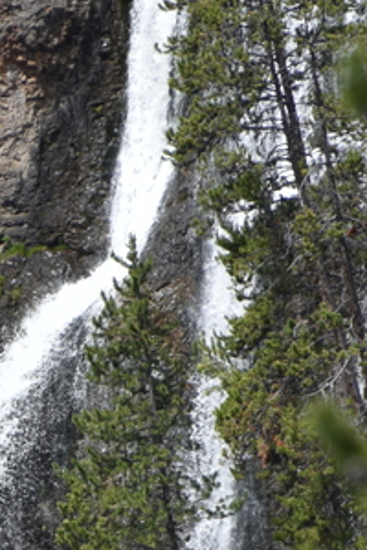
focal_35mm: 1282
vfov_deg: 1.6
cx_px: -99
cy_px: 544
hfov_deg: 1.1
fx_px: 19602
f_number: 5.6
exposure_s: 1/640
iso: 160
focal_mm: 300
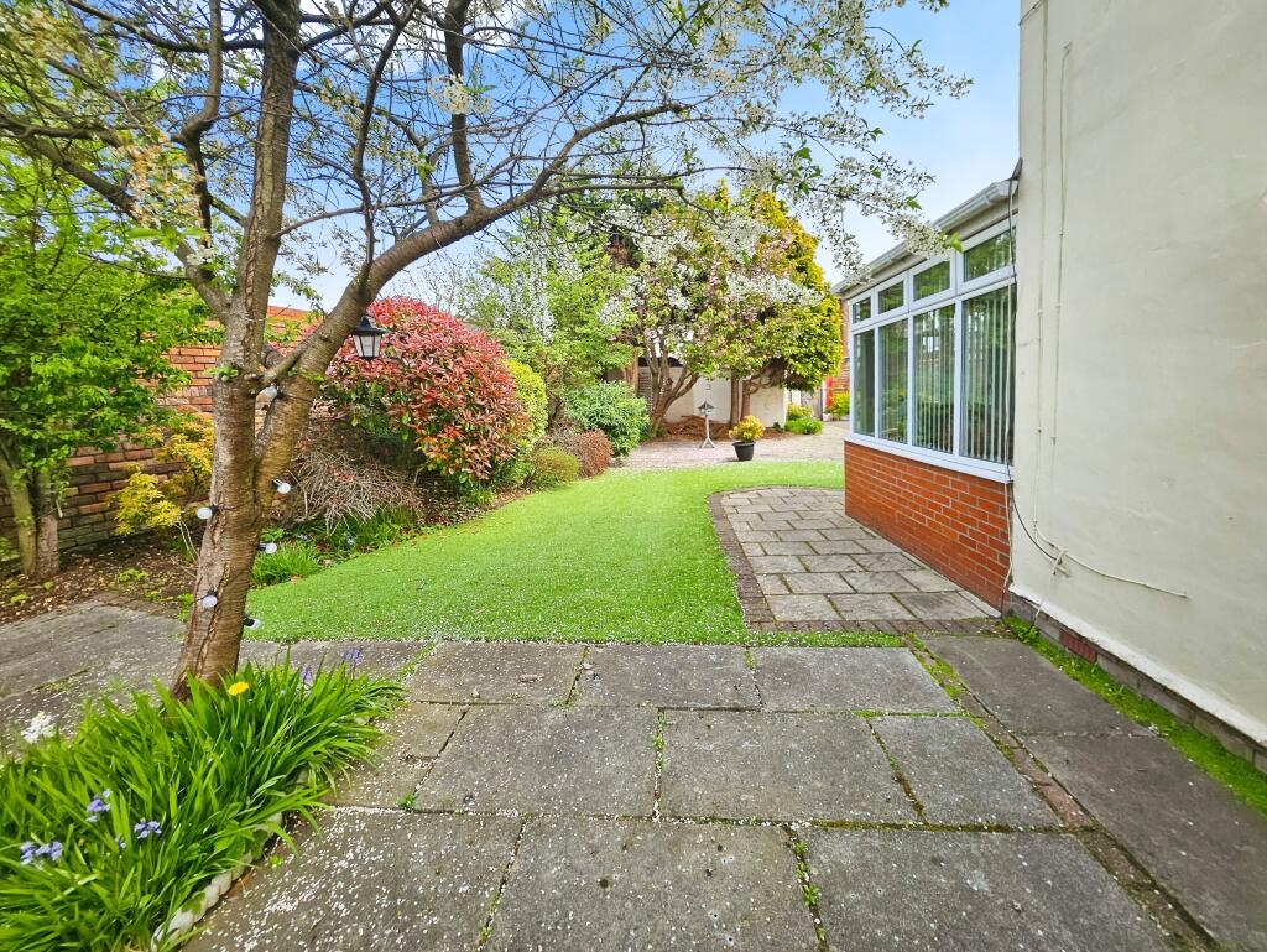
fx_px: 476
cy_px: 476
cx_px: 634
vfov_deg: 90.0
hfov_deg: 106.2
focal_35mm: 13
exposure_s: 1/378
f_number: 2.2
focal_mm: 1.7
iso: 32
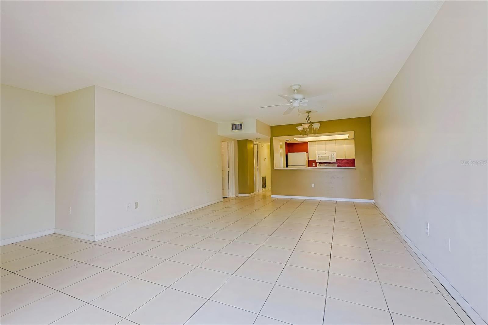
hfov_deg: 100.4
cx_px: 244
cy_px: 162
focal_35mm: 15
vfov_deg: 77.3
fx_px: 203
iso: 640
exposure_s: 1/160
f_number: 3.2
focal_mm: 10
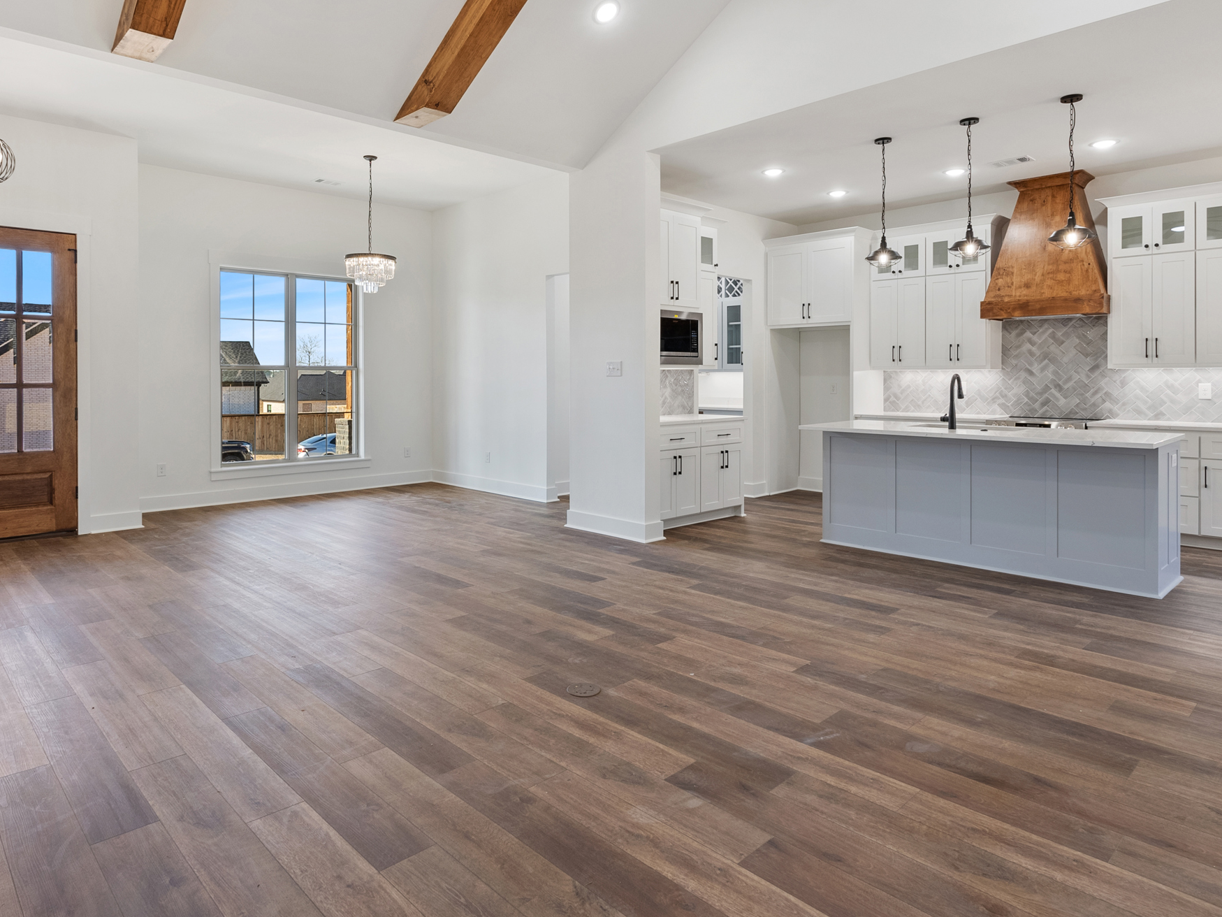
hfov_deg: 76.3
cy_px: 380
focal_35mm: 22
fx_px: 777
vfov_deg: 60.7
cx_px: 569
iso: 250
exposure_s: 1/4
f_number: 9
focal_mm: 16
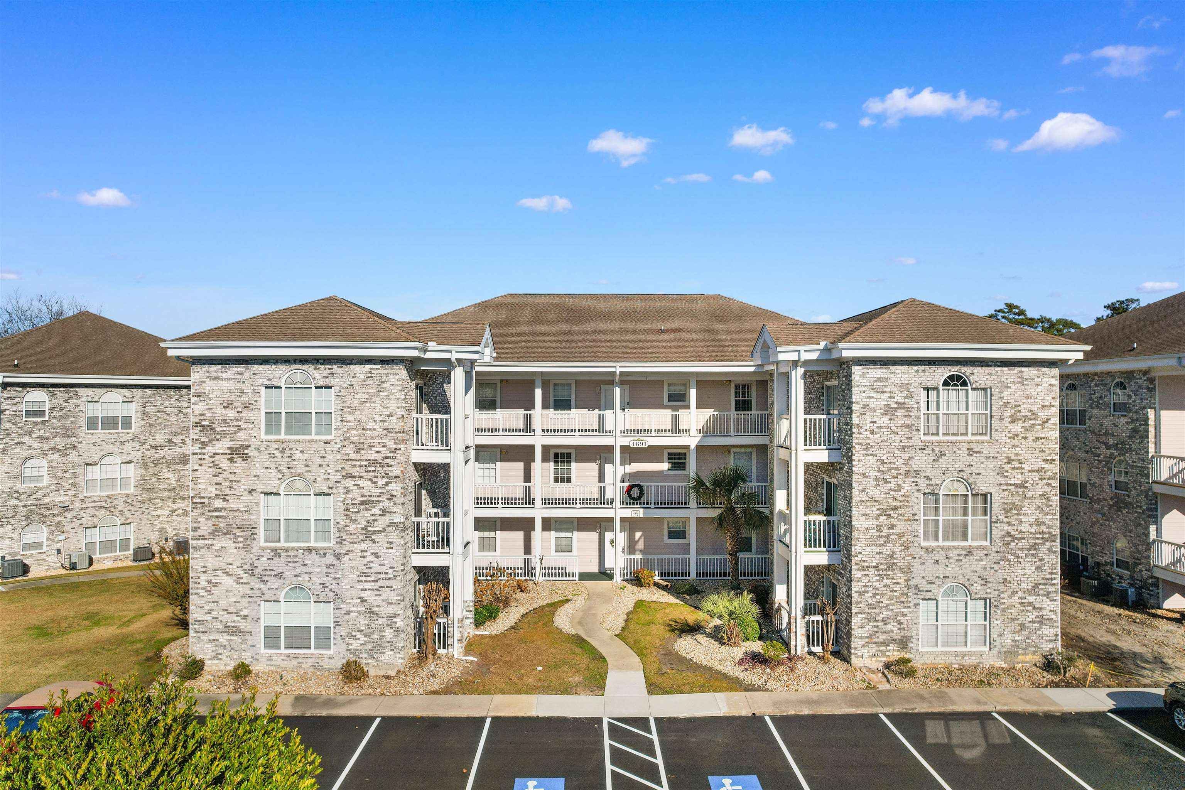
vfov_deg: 57.2
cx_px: 592
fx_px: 724
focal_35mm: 22
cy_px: 395
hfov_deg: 78.6
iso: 150
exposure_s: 1/1000
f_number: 2.8
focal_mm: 8.38
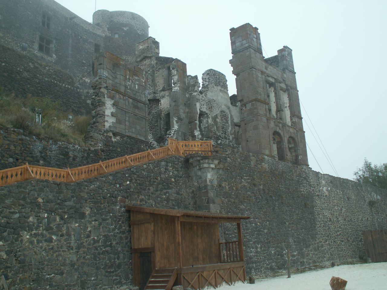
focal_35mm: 35
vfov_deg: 40.7
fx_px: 391
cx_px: 194
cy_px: 145
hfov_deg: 52.6
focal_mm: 5.86
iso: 50
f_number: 2.8
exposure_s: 1/60
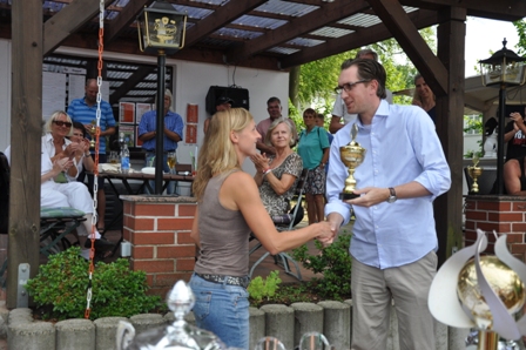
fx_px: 569
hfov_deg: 49.6
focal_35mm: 39
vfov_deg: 34.2
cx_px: 263
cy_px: 175
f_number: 4
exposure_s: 1/1000
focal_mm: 26
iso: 400
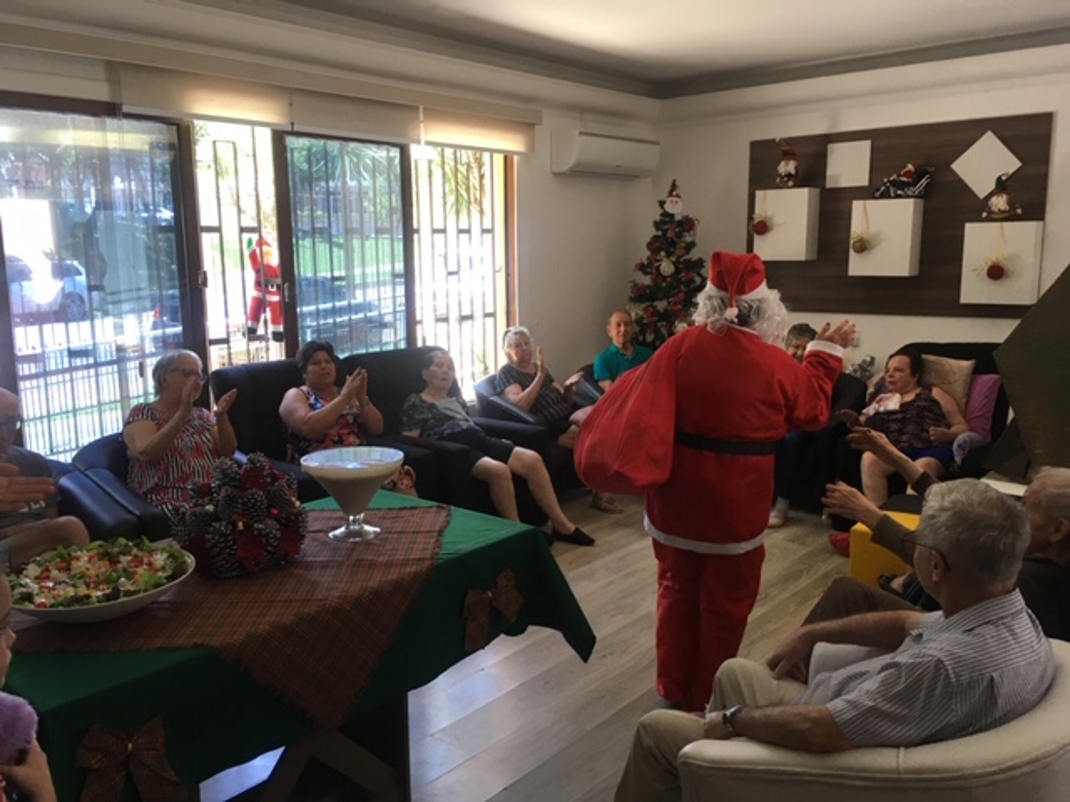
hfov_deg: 61.7
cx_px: 535
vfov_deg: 48.2
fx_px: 896
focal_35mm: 29
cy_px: 401
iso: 32
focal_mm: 4.15
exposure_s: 1/30
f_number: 2.2
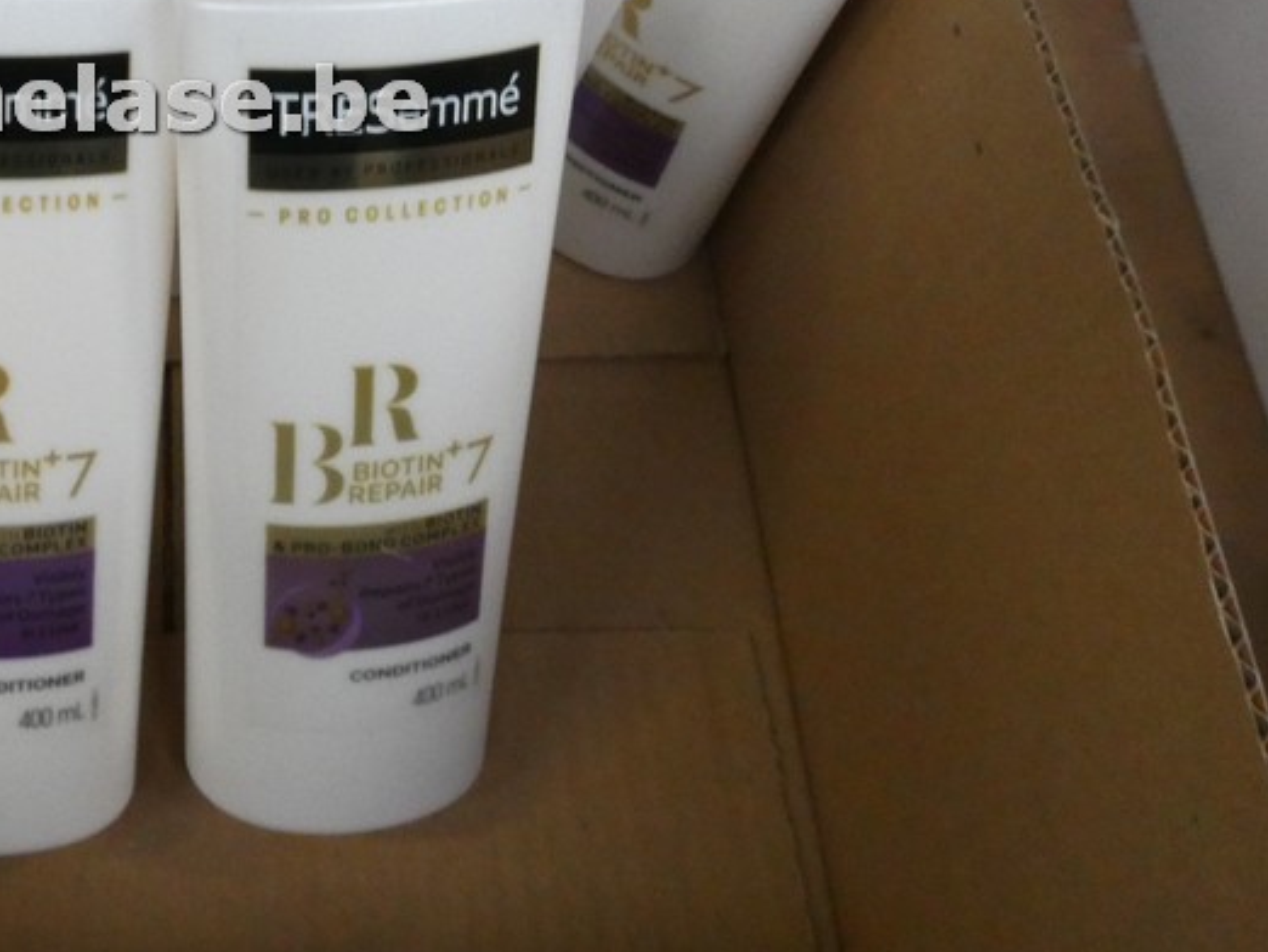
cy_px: 100
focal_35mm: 50
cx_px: 32
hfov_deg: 35.0
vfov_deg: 28.1
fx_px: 1832
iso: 500
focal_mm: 4.3
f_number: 3.3
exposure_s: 1/125
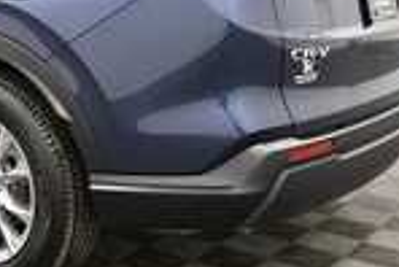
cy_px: 55
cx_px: 30
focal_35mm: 73
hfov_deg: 26.6
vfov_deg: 18.5
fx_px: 810
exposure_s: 1/125
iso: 1600
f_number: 5.3
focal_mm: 18
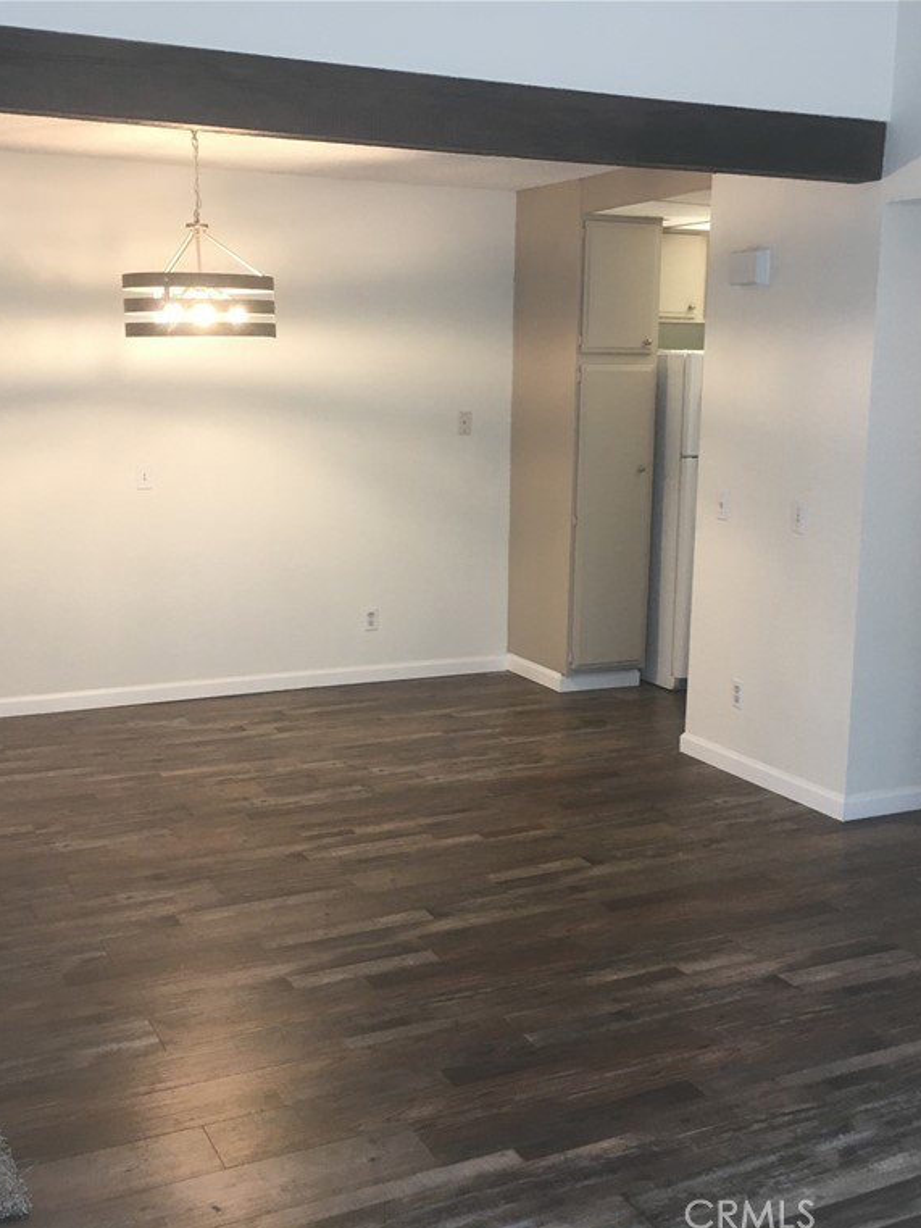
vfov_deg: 47.9
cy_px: 618
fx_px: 1383
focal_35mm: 39
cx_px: 460
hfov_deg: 36.8
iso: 100
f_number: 2.2
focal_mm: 4.15
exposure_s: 1/30
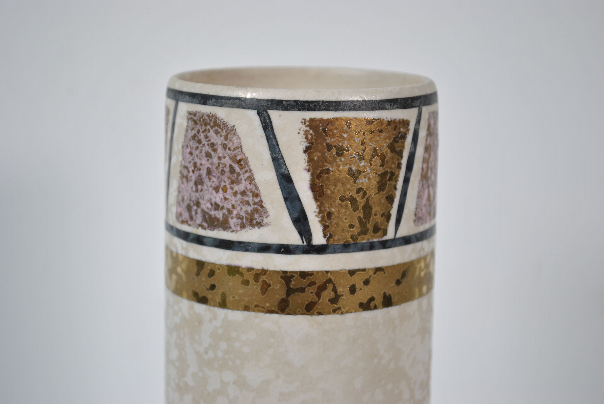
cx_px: 302
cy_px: 202
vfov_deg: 16.6
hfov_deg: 24.6
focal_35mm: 82
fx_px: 1386
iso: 200
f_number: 5.6
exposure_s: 1/100
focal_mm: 55
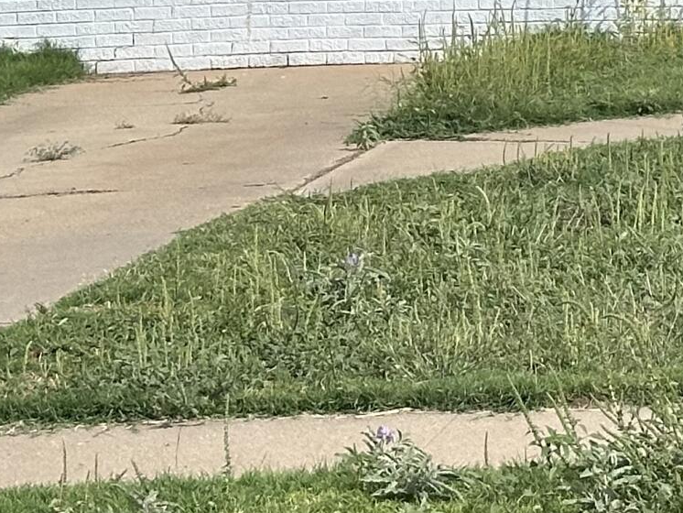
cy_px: -402
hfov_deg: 10.0
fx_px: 3809
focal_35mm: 193
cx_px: 984
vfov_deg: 7.5
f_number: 1.78
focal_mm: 6.86
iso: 64
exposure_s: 1/2890
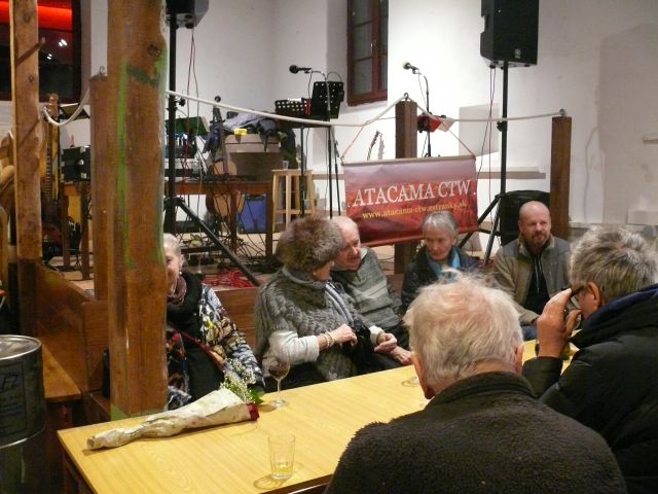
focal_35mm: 35
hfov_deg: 52.6
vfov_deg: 40.7
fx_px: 665
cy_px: 247
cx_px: 329
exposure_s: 1/40
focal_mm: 7.4
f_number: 2.8
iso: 800
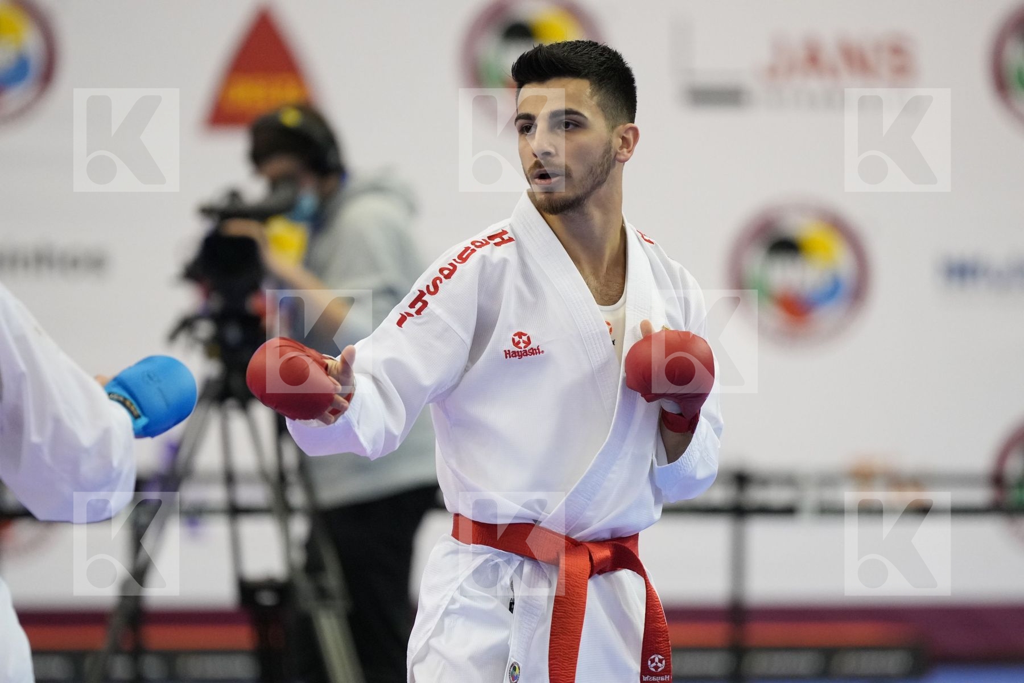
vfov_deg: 4.6
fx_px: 8533
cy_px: 342
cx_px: 512
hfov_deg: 6.9
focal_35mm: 300
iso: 3200
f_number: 2.8
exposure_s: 1/1000
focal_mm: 200
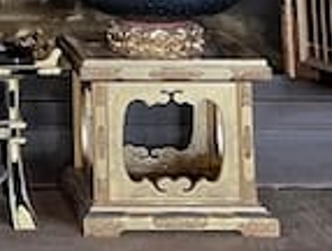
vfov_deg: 8.9
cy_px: -423
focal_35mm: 145
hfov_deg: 12.9
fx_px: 1394
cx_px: -149
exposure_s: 1/60
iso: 320
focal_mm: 5.7
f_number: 1.5
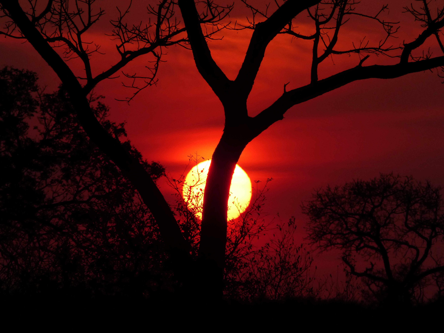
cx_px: 222
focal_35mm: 600
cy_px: 166
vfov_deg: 2.5
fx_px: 7696
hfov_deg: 3.3
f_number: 5.6
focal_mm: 108
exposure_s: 1/1600
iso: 160
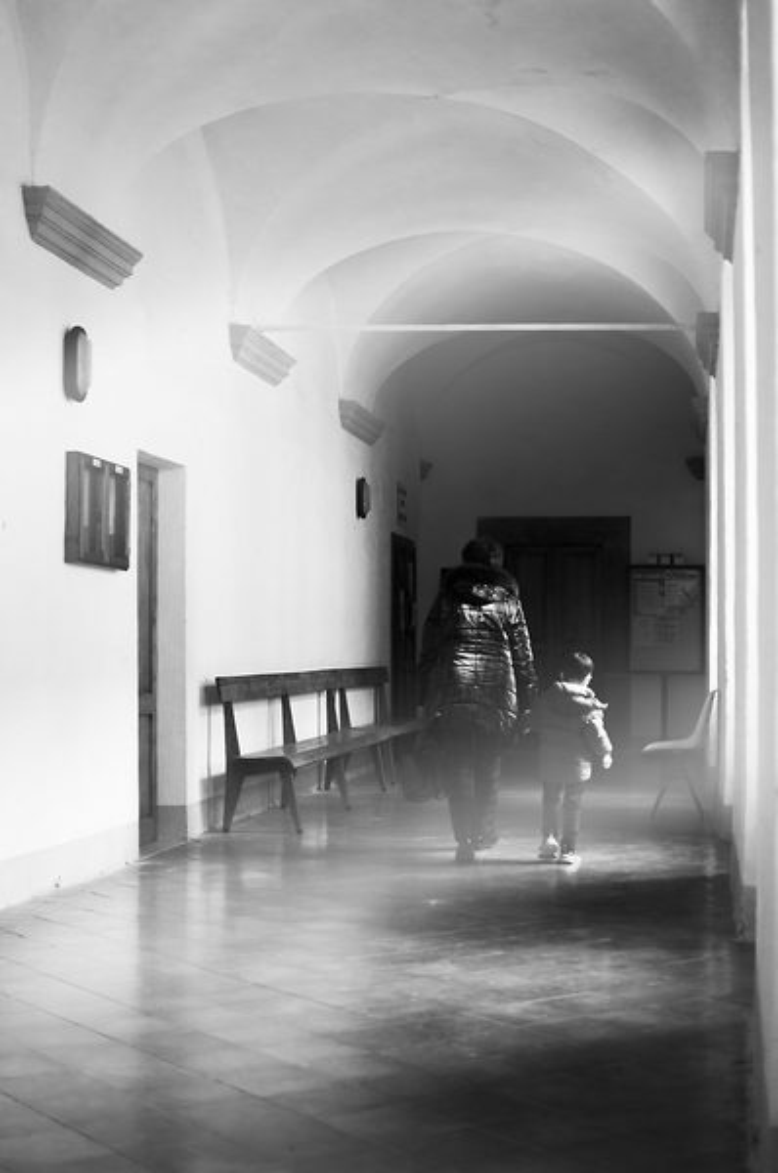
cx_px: 389
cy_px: 586
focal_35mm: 52
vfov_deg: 37.9
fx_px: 1708
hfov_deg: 25.7
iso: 560
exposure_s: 1/50
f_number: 1.8
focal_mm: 35
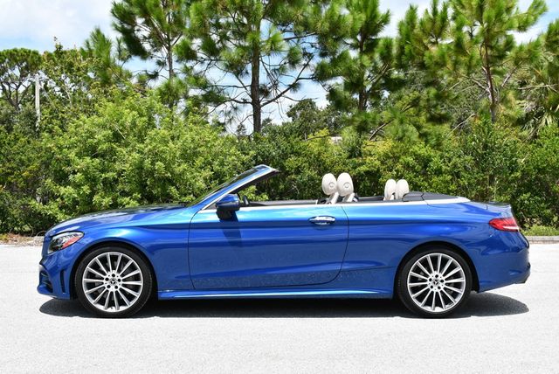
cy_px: 187
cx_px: 280
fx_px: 839
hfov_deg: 36.8
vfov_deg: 25.1
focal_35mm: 54
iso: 100
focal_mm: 27
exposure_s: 1/250
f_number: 8
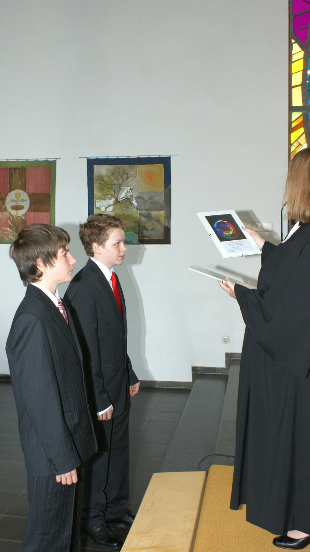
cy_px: 276
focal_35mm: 41
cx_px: 153
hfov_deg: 29.0
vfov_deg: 49.4
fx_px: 599
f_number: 5.6
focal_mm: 26
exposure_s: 1/60
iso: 400
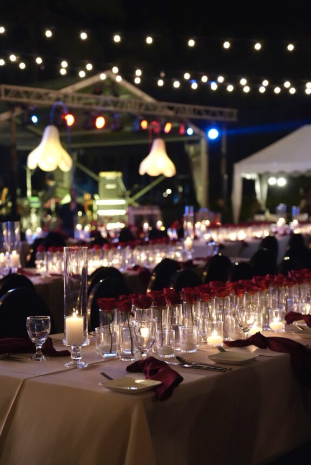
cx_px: 156
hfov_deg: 19.5
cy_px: 232
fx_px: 905
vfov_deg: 28.8
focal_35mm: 70
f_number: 4
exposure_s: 1/160
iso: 8000
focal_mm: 70
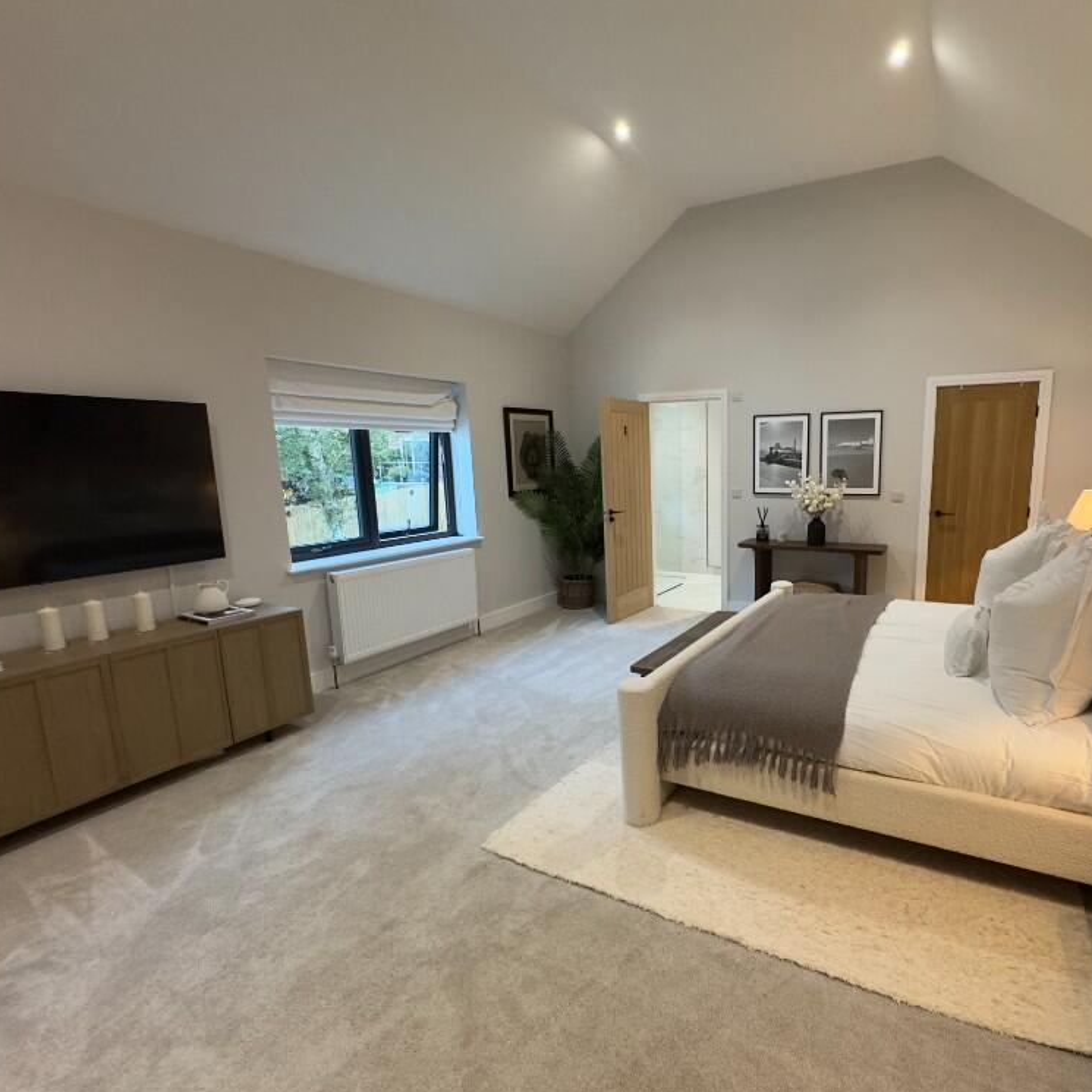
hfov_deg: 82.3
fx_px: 607
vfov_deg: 84.0
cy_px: 560
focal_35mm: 17
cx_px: 686
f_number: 2.2
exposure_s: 1/50
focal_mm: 2.22
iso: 320
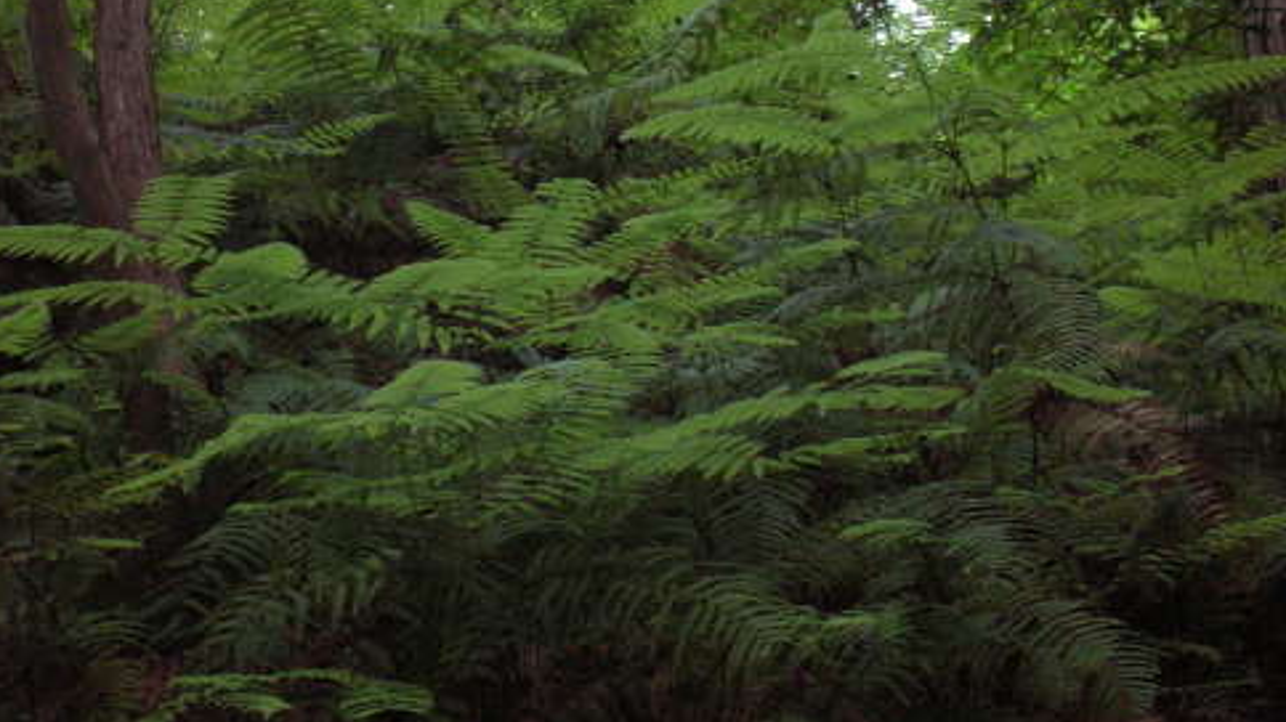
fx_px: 4023
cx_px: 635
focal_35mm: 118
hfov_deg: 18.2
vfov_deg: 10.3
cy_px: 228
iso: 188
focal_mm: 17.4
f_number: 4.9
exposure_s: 1/60.1
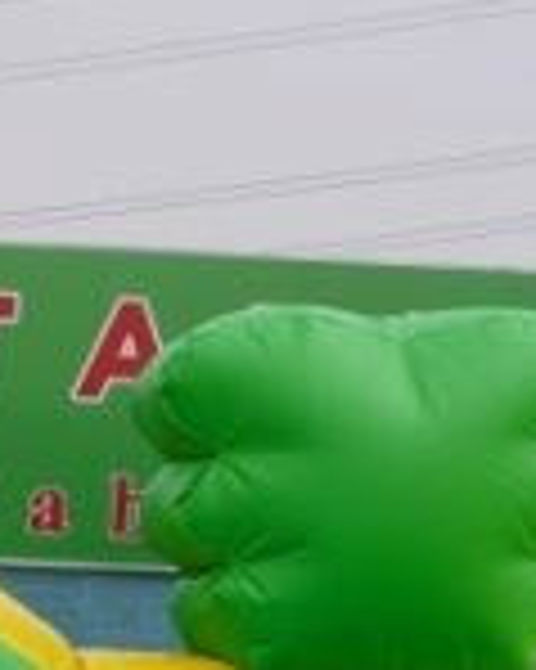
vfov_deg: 11.2
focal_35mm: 155
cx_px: -522
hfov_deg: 9.3
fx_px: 3077
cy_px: 1378
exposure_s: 1/400
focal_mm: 16
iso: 100
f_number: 6.3
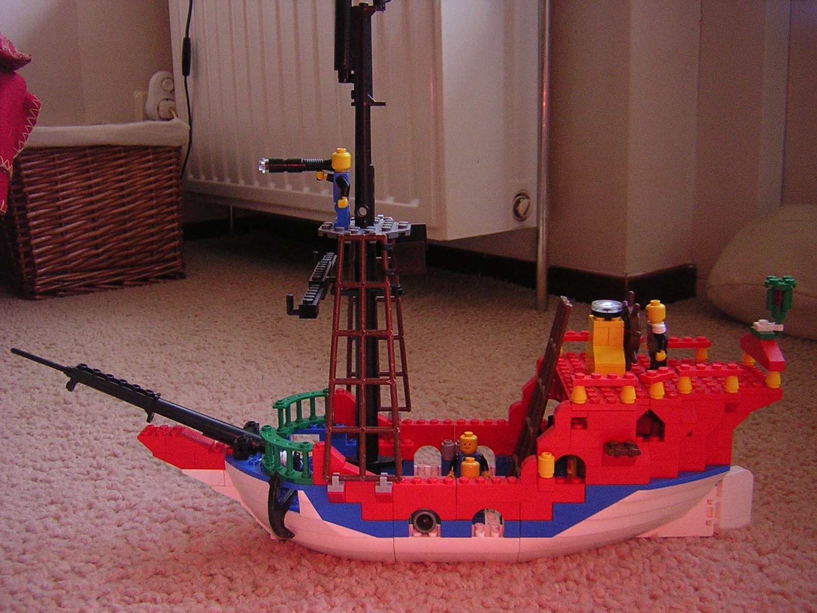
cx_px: 408
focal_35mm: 36
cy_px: 306
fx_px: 850
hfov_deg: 51.4
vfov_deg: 39.7
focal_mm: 4.7
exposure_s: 1/60.1
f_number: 2.6
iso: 400
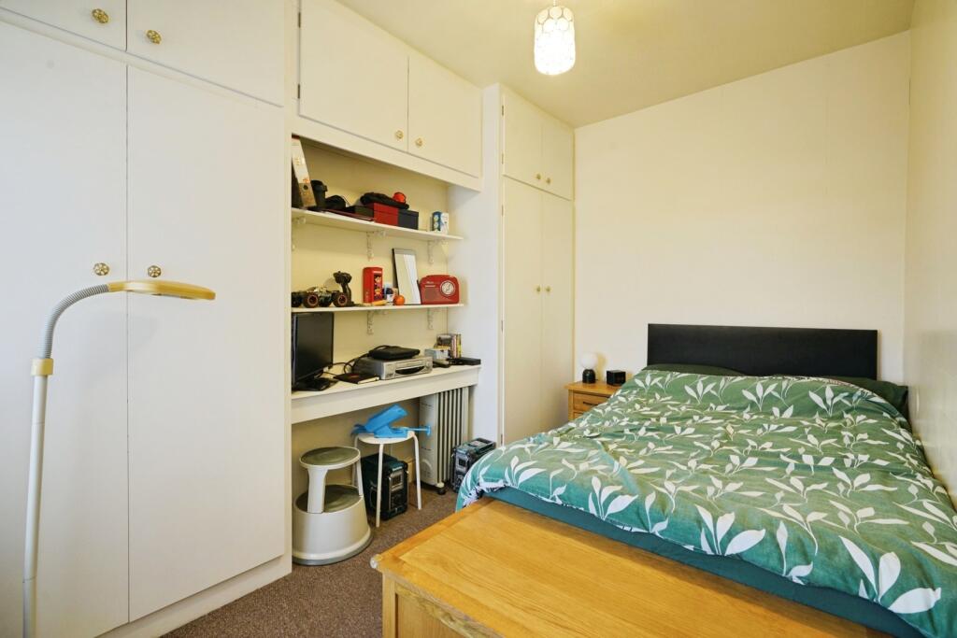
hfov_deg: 96.7
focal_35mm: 16
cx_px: 478
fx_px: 425
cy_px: 319
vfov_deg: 73.8
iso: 1250
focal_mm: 16
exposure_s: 1/15
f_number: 9
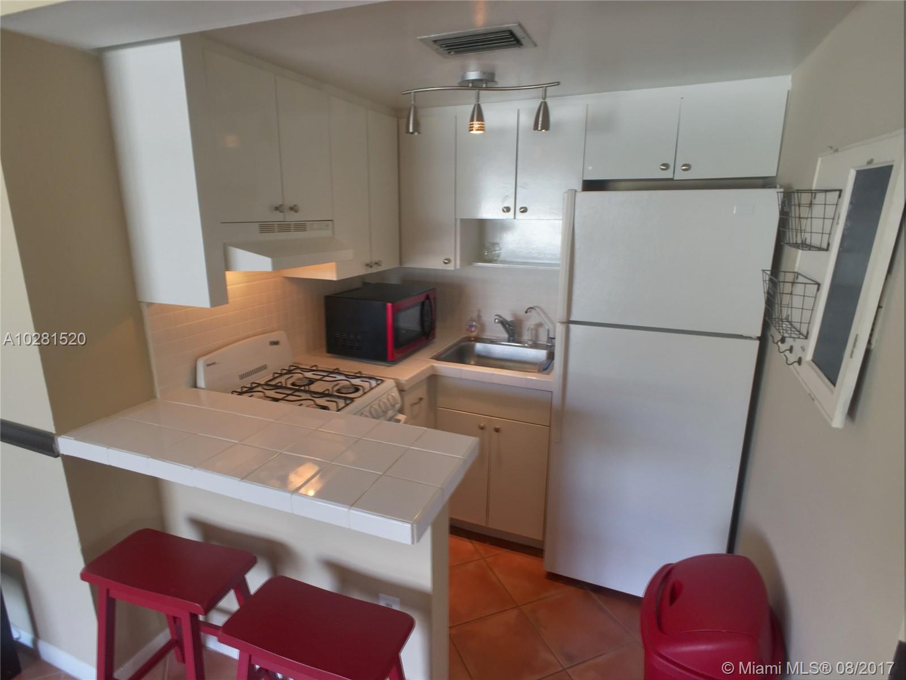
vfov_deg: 48.2
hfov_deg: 61.6
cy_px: 340
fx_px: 759
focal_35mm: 29
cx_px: 453
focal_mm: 4.15
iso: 40
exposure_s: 1/60
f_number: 2.2
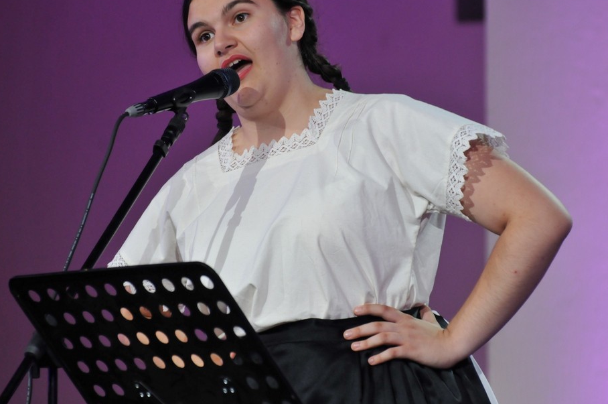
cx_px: 297
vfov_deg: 3.7
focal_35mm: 372
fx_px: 6275
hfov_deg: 5.5
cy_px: 186
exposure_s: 1/60
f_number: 5.3
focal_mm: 210
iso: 800
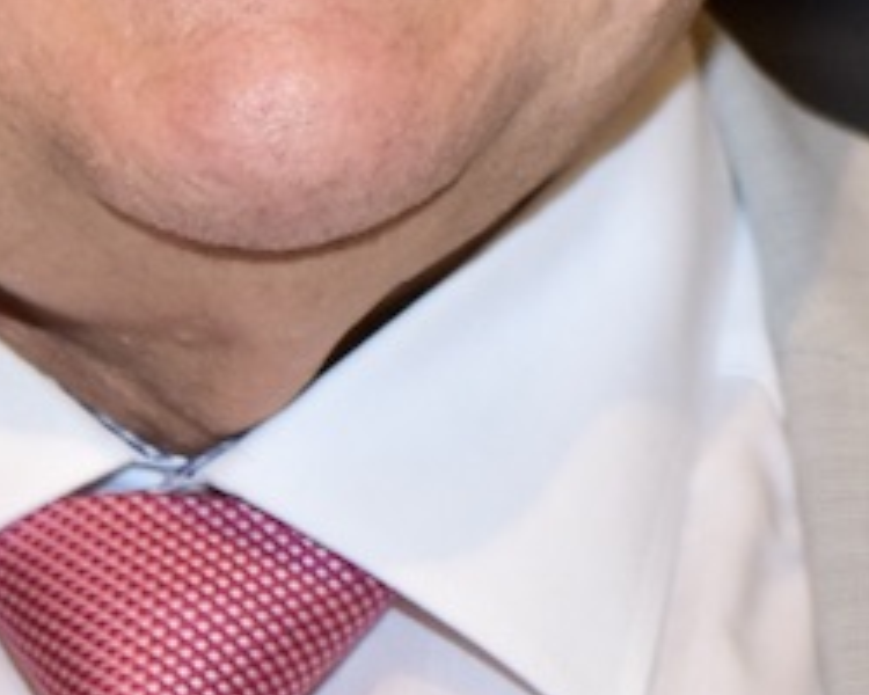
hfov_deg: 5.9
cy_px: -379
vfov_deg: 4.7
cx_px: 459
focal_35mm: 327
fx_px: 8410
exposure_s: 1/60
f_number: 4
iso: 3200
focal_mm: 85
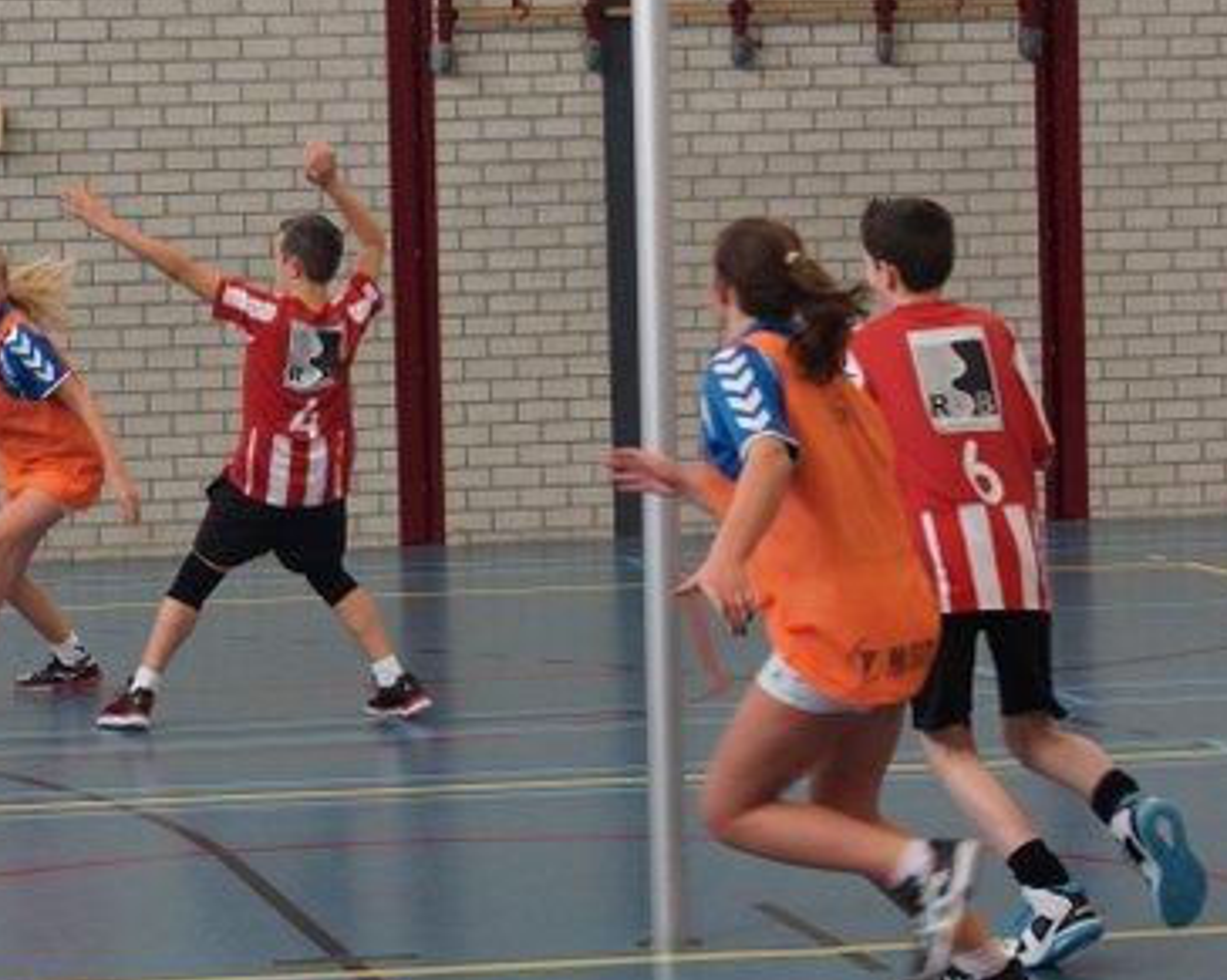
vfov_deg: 16.5
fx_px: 3376
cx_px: 465
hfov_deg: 20.6
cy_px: 520
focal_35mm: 93
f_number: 4
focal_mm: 50
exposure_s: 1/200
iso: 800
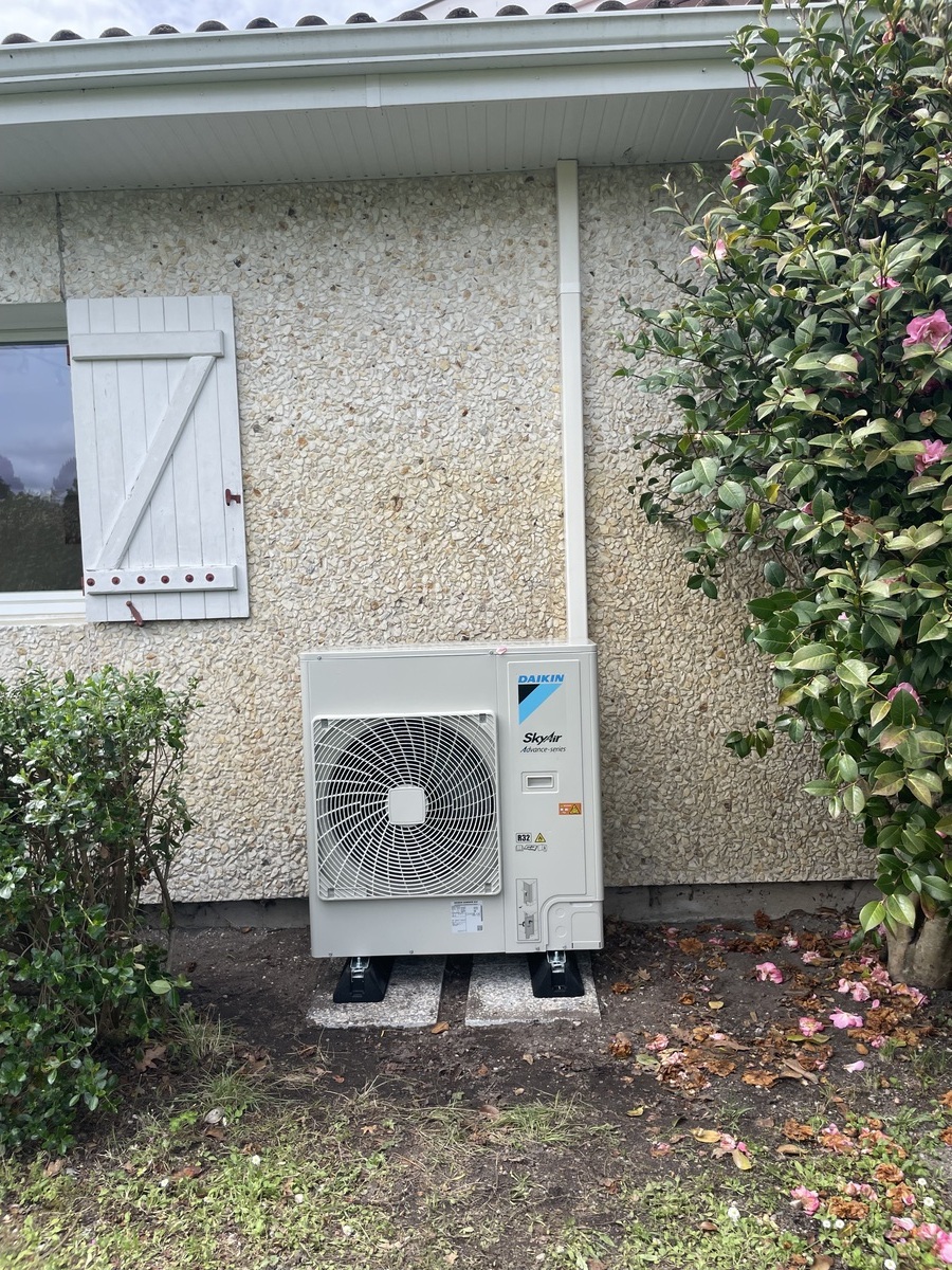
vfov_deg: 67.3
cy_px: 635
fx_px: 953
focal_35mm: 26
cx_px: 476
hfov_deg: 53.1
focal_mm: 4.2
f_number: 1.6
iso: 32
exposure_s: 1/1304
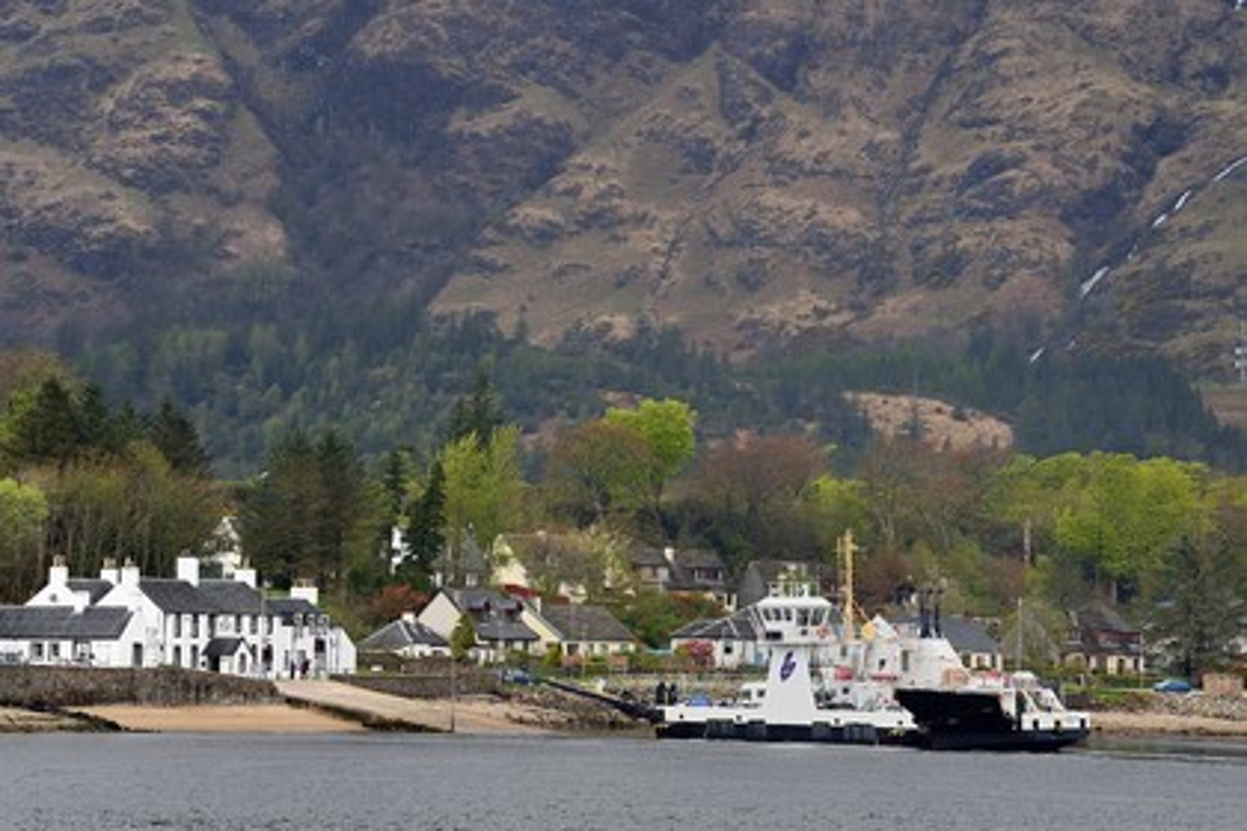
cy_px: 416
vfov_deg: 6.9
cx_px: 624
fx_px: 6927
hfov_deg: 10.3
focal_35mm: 200
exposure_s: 1/250
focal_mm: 200
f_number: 9
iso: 200
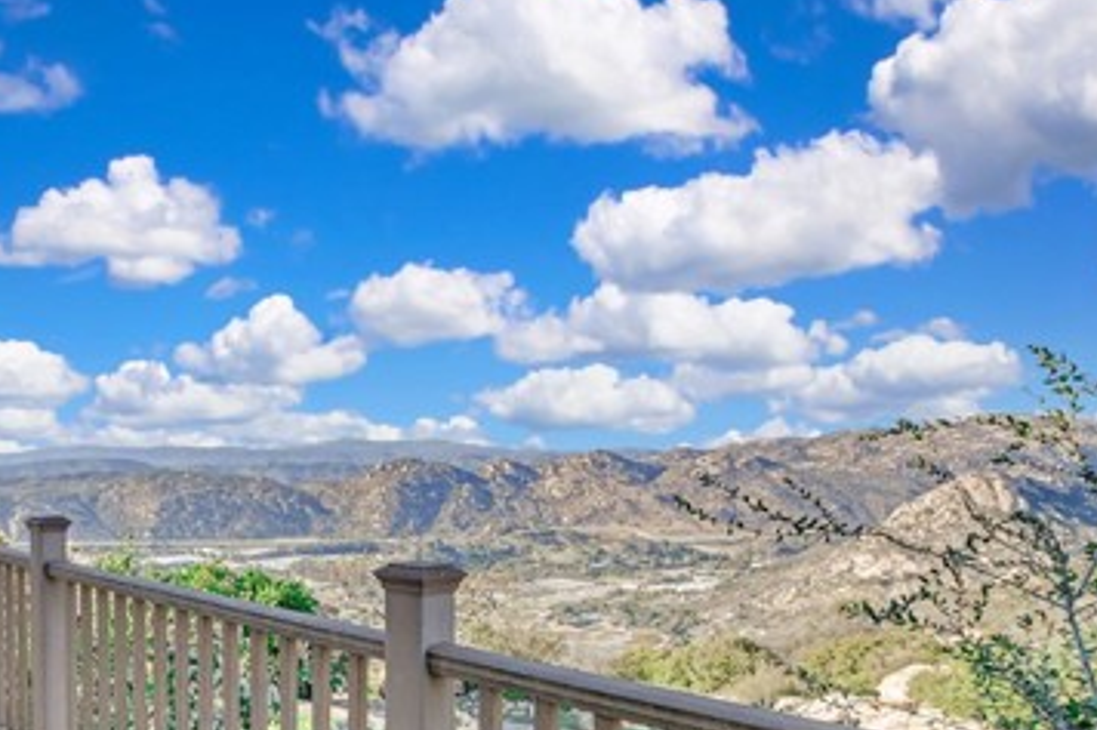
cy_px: 470
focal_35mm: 27
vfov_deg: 47.3
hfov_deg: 61.0
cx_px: 194
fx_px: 822
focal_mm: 10
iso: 1250
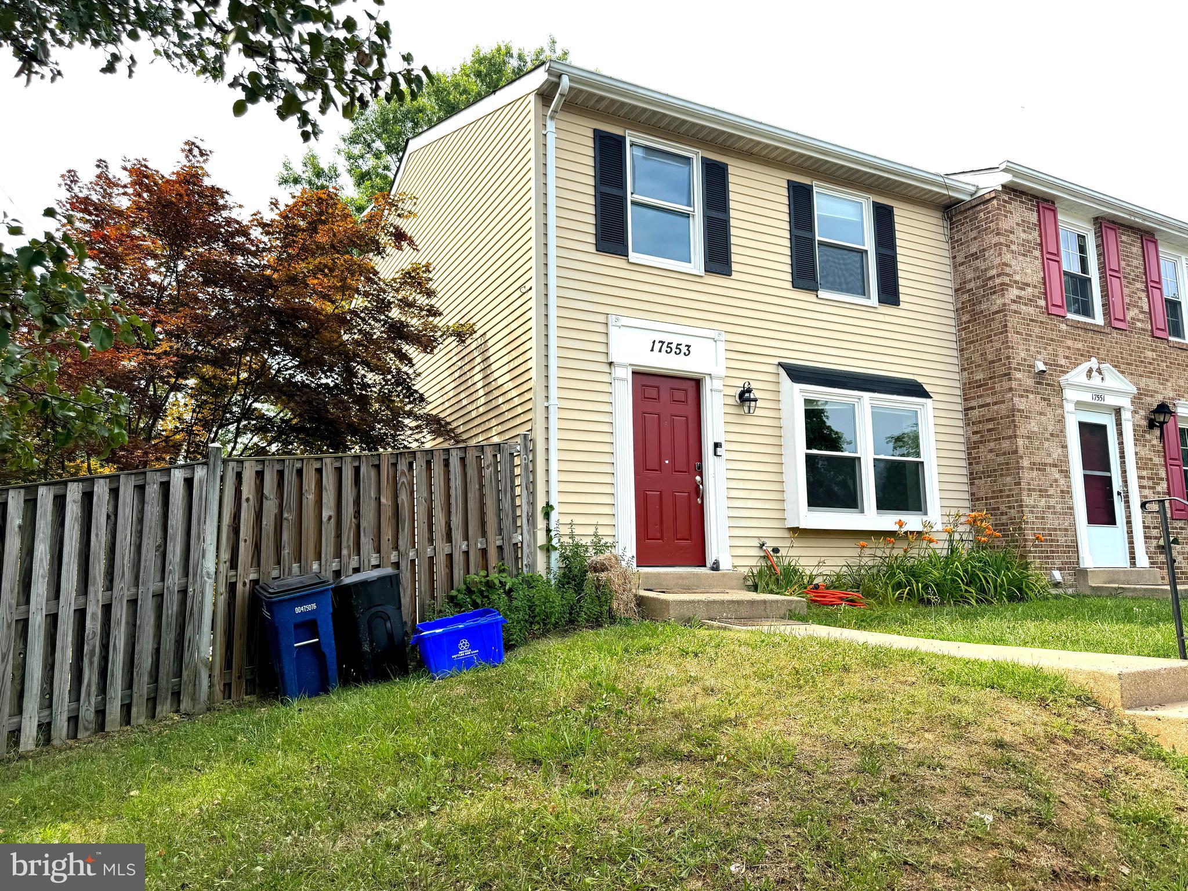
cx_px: 594
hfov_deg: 71.6
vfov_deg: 56.8
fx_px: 824
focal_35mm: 24
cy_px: 446
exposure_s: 1/1869
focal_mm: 6.76
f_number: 1.78
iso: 80
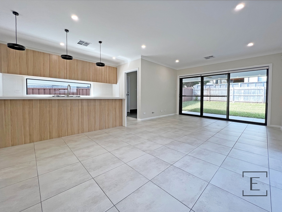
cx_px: 141
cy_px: 106
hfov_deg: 106.2
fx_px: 106
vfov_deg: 89.9
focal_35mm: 13
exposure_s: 1/100
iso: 50
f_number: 1.8
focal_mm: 1.57
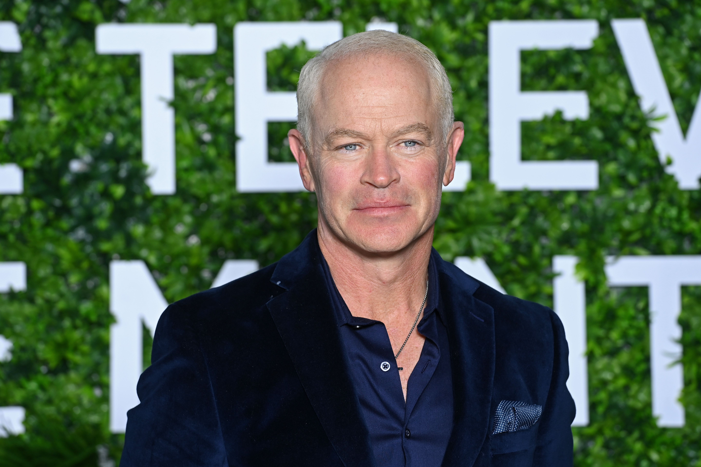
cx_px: 350
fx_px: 3407
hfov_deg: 11.7
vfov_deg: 7.8
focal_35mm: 175
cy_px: 234
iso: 400
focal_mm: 175
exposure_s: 1/250
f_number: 5.6
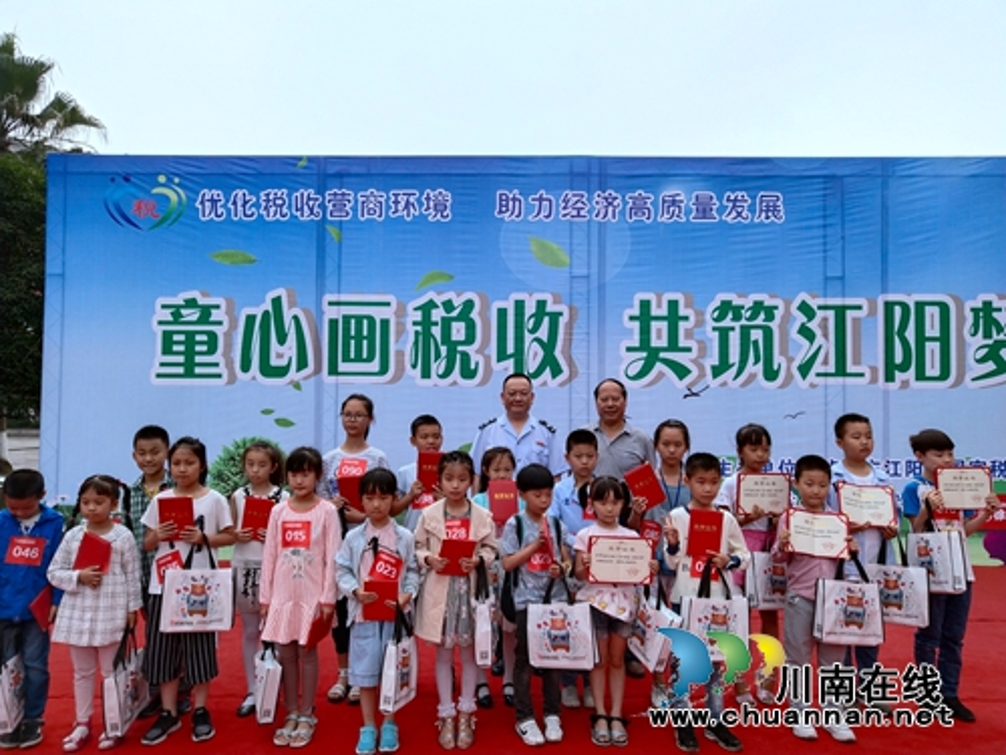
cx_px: 503
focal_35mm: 30
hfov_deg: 60.0
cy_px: 378
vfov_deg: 46.8
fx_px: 872
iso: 86
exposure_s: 1/511
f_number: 1.8
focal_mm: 3.95
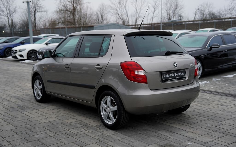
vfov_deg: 28.6
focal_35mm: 45
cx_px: 118
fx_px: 289
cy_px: 69
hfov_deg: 44.4
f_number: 2.8
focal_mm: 44
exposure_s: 1/50
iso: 100
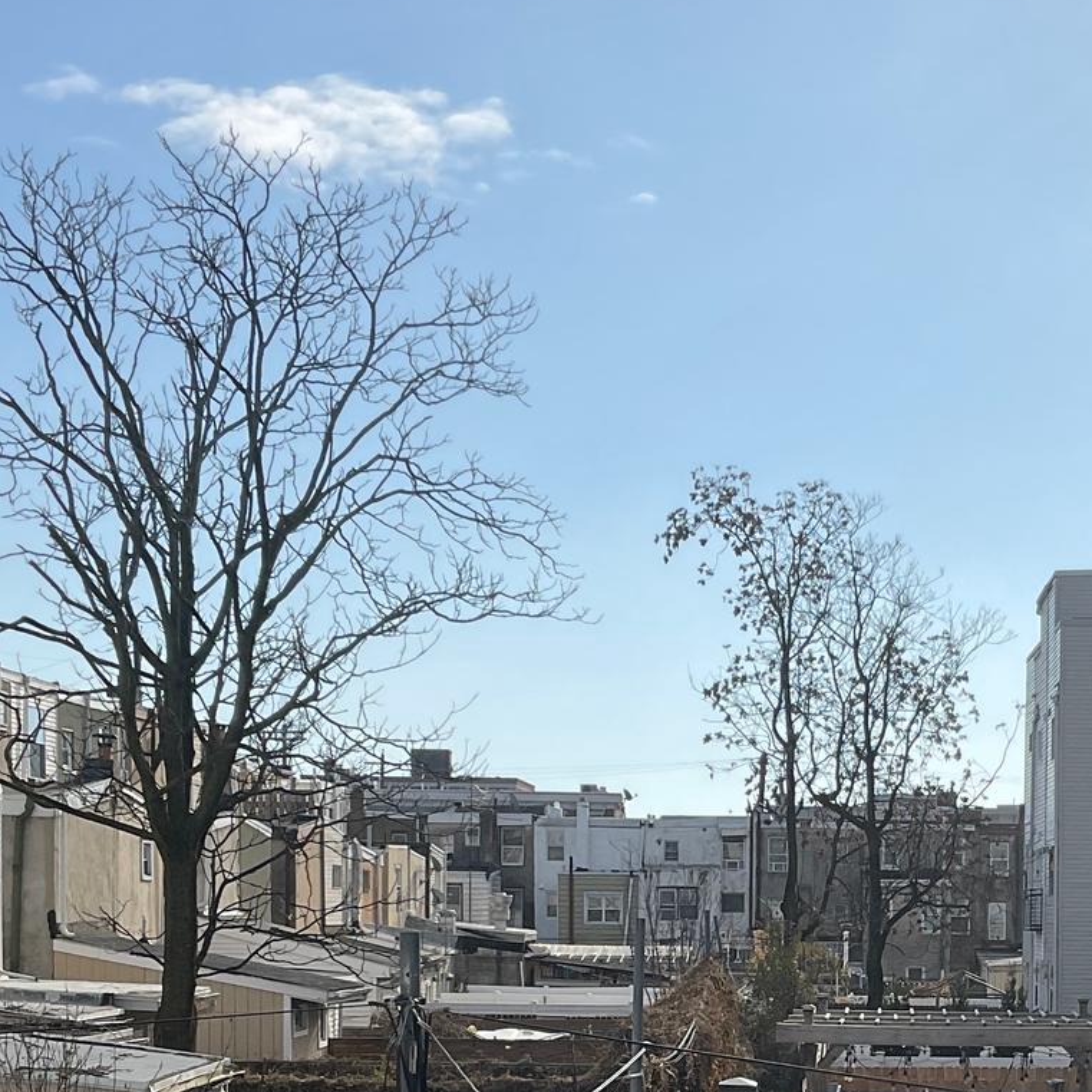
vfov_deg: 24.2
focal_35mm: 69
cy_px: 1012
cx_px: 871
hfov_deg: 24.6
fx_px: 2463
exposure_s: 1/2959
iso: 16
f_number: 1.8
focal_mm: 3
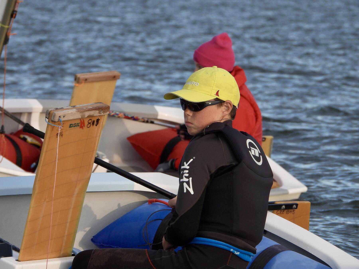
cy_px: 134
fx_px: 5880
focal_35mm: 567
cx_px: 180
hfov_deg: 3.5
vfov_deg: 2.6
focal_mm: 102
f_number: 5
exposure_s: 1/250
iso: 110
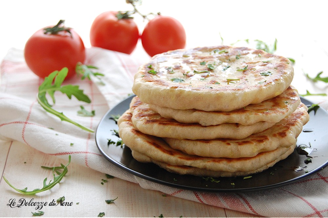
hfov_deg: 29.3
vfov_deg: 19.7
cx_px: 164
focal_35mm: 69
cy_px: 109
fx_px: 628
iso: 800
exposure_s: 1/50
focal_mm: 46
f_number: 5.3
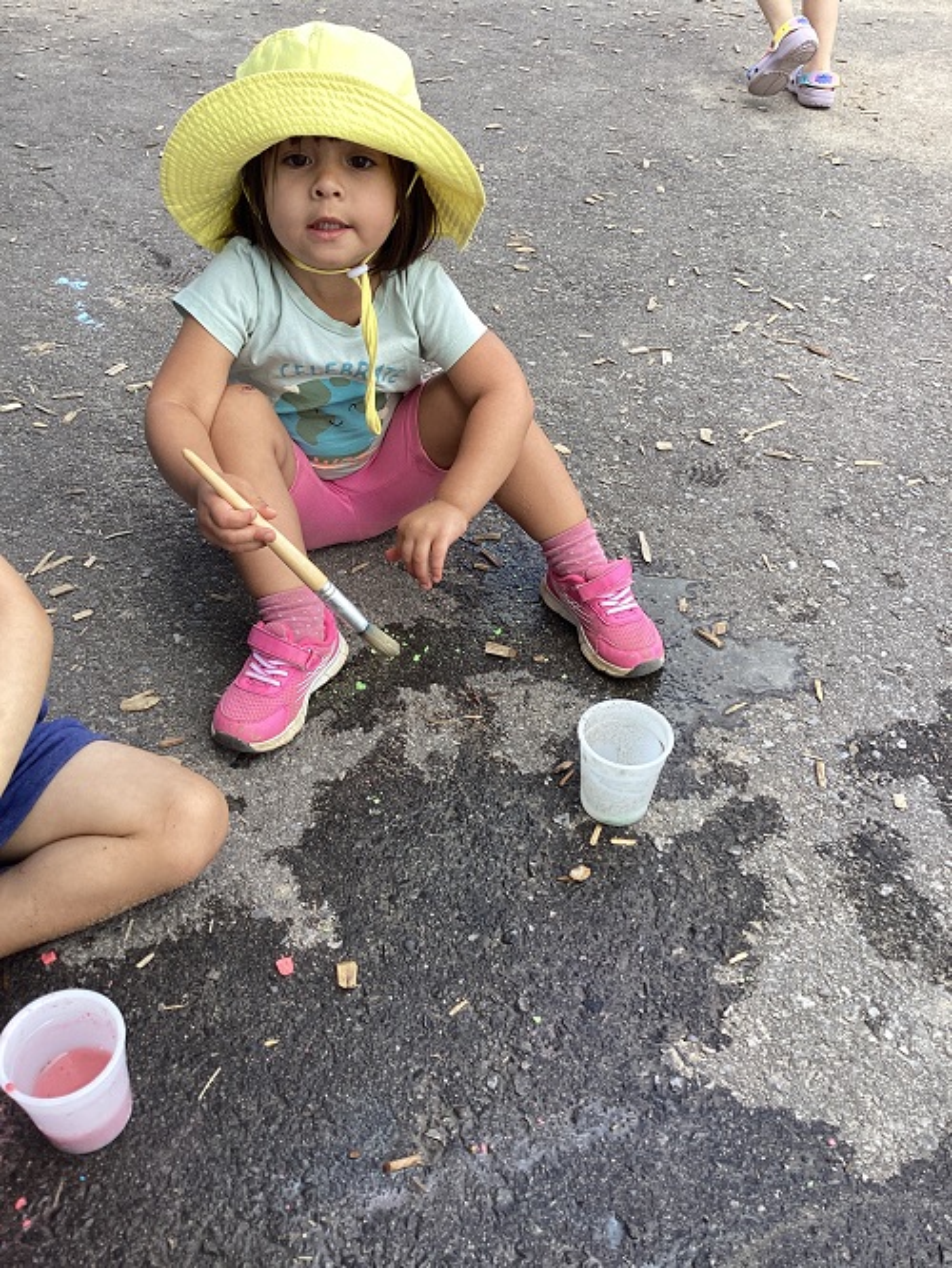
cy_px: 634
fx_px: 1136
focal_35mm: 31
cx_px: 476
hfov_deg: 45.5
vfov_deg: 58.3
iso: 25
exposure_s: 1/251
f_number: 2.4
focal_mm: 3.3
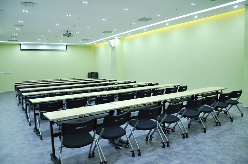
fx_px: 186
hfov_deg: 67.5
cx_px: 124
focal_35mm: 27
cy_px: 82
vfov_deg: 47.8
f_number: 3.5
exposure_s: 1/60
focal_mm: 18
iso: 800
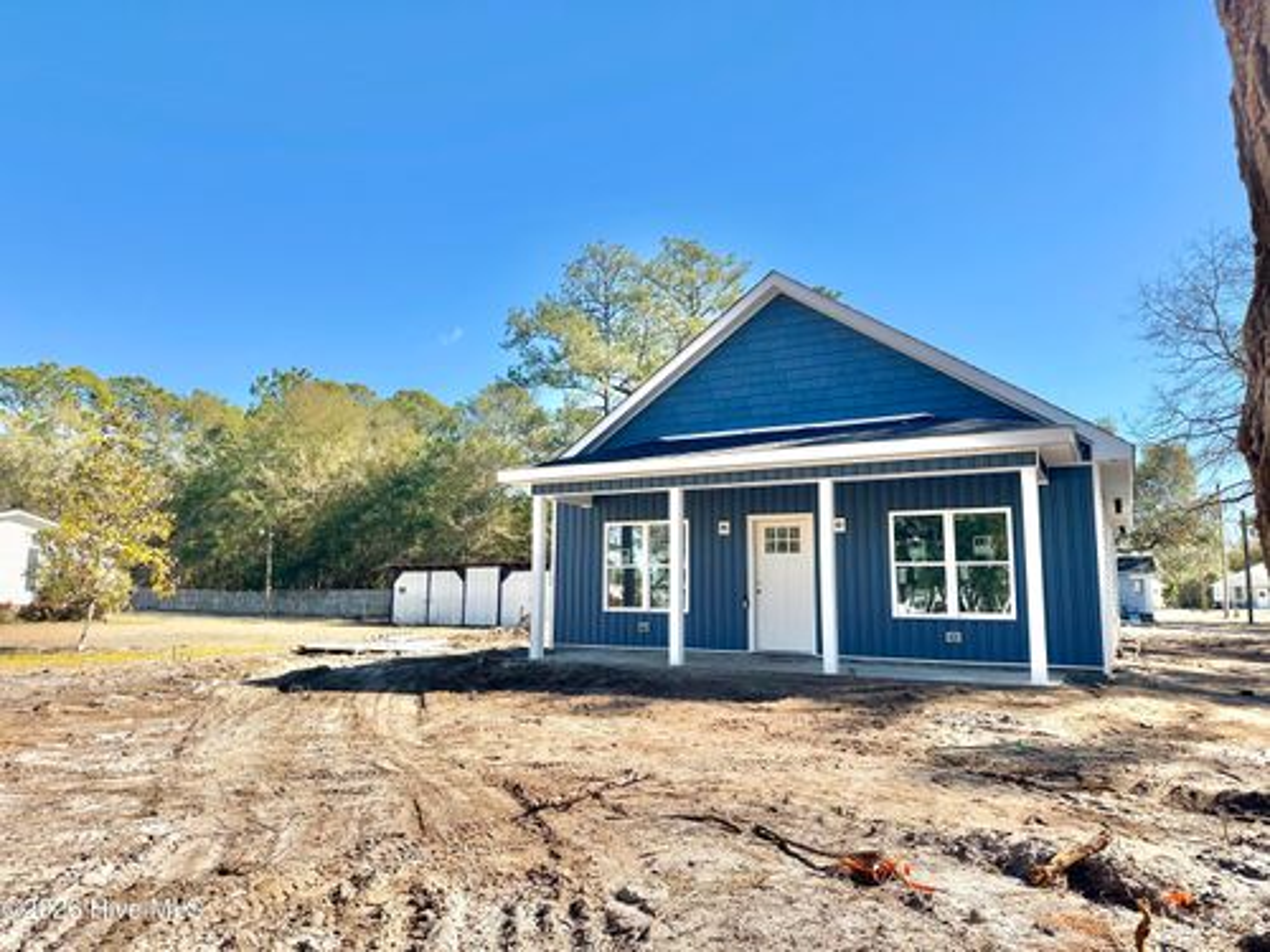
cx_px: 635
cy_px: 476
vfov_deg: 56.8
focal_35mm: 24
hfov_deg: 71.6
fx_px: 881
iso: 80
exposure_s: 1/2809
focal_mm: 6.86
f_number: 1.78
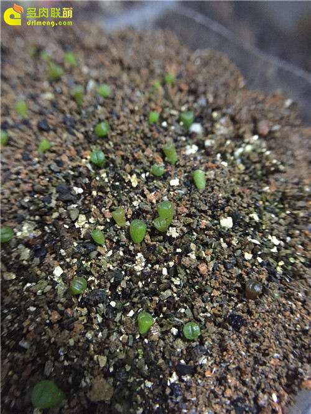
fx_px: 347
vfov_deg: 61.6
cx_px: 156
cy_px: 207
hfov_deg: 48.3
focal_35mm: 29
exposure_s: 1/17
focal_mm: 4.15
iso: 500
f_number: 2.2
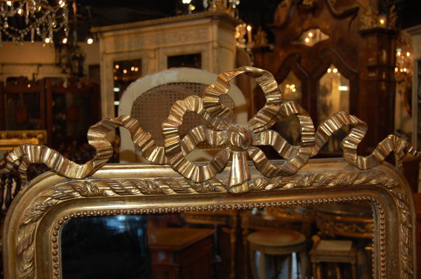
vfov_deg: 39.9
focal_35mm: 33
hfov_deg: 57.3
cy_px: 140
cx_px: 210
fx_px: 385
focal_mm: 22
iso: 400
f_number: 4
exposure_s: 1/60
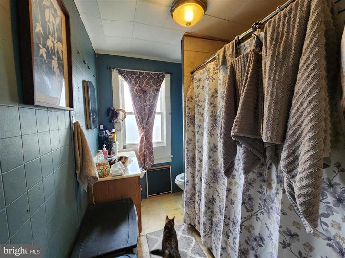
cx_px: 172
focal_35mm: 13
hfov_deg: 106.2
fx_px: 130
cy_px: 129
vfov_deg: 89.9
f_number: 2.2
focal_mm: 2.2
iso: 200
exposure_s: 1/60
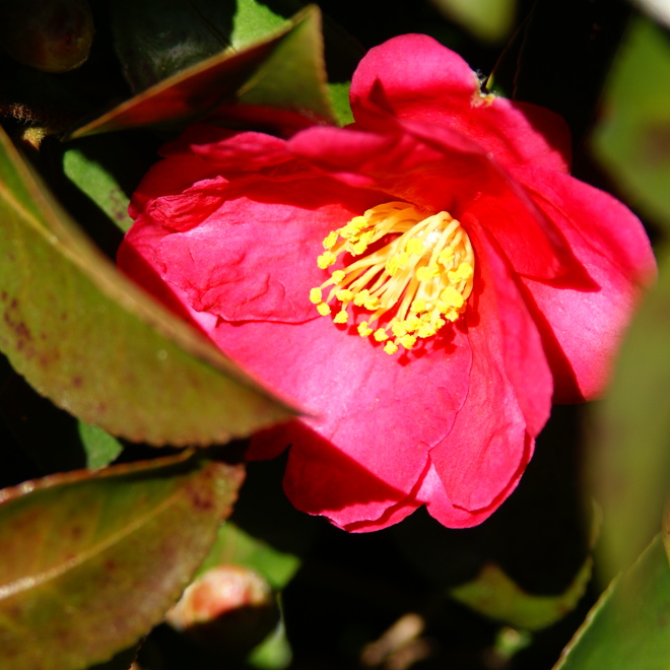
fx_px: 8672
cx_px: 388
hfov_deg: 4.4
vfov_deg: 4.4
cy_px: 326
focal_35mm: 396
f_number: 5.6
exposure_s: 1/320
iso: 100
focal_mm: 200
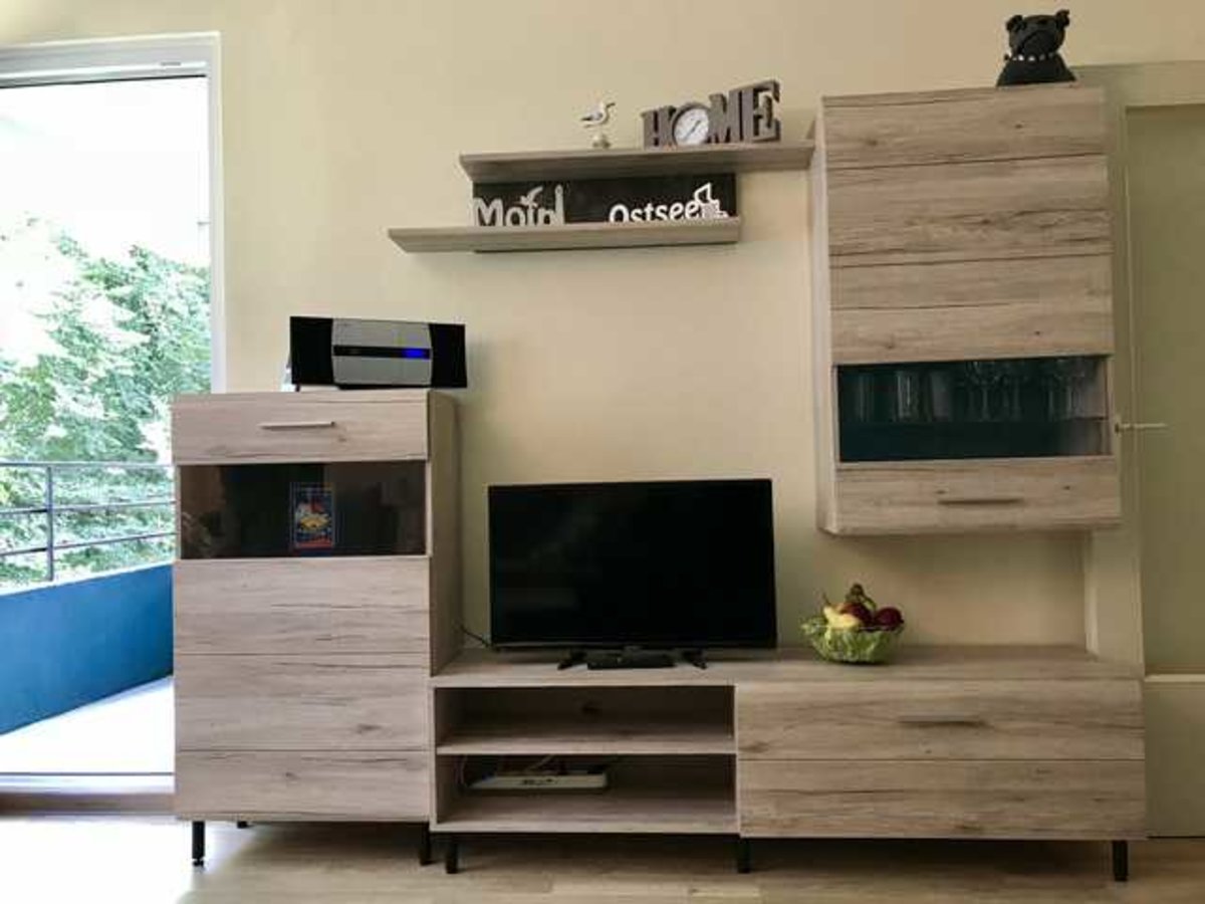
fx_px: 975
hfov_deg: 63.4
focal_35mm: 28
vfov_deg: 49.7
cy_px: 452
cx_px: 602
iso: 40
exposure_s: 1/17
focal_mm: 3.99
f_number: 1.8
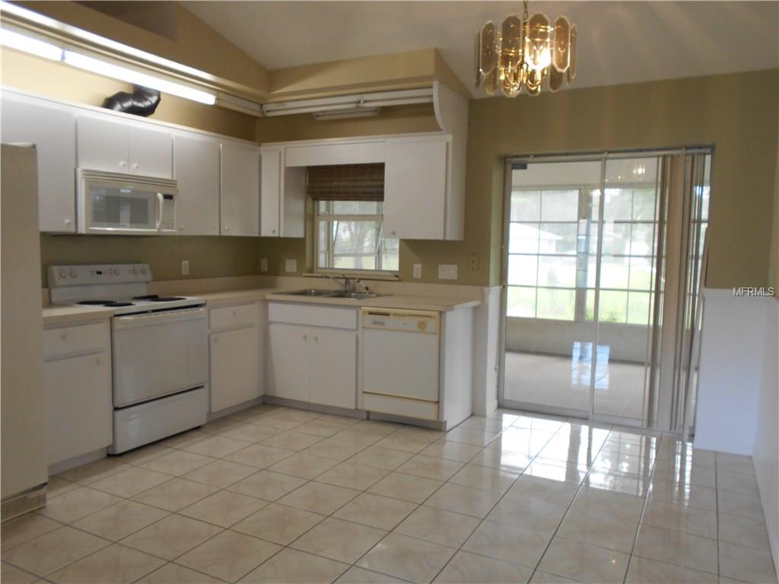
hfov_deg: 67.3
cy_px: 292
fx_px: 585
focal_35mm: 26
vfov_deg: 53.1
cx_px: 390
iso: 200
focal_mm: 4.6
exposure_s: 1/30
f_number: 3.2
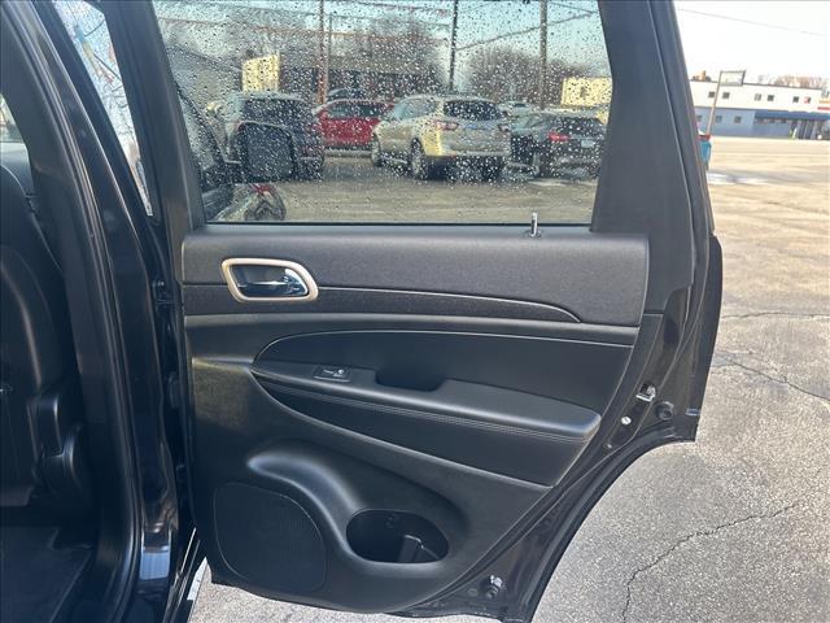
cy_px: 312
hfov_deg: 67.3
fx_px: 623
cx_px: 415
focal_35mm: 26
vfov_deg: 53.1
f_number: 1.5
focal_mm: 5.7
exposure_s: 1/121
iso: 50
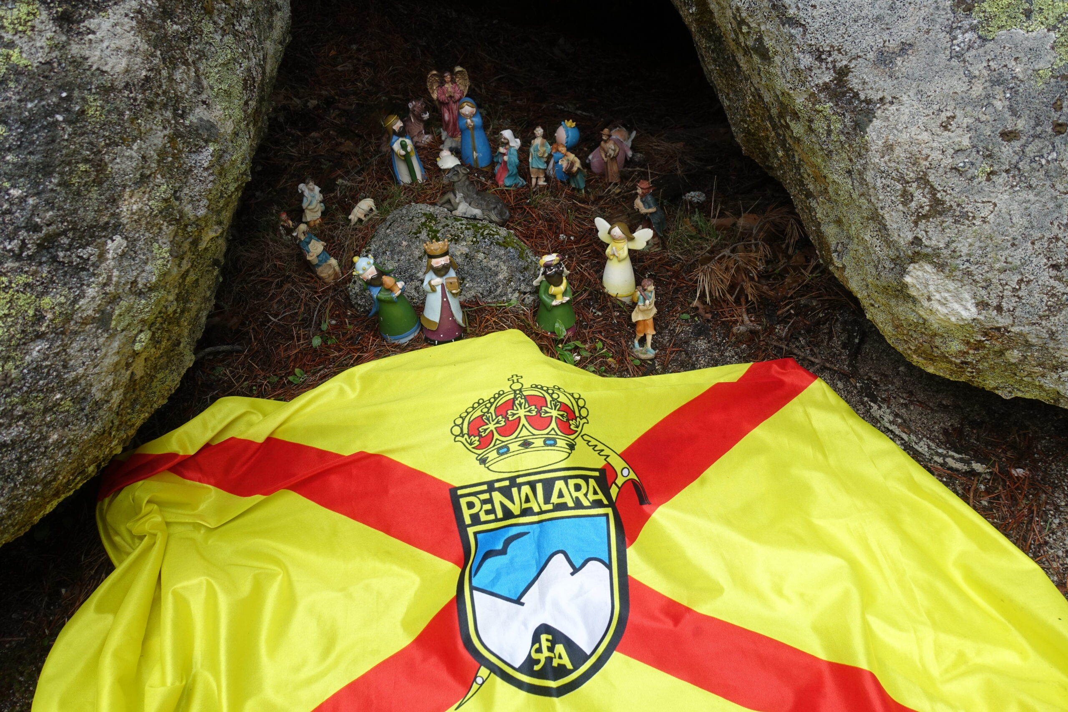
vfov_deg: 53.1
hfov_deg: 73.7
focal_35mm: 24
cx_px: 534
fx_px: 712
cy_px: 356
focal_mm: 8.8
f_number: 4
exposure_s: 1/80
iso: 200
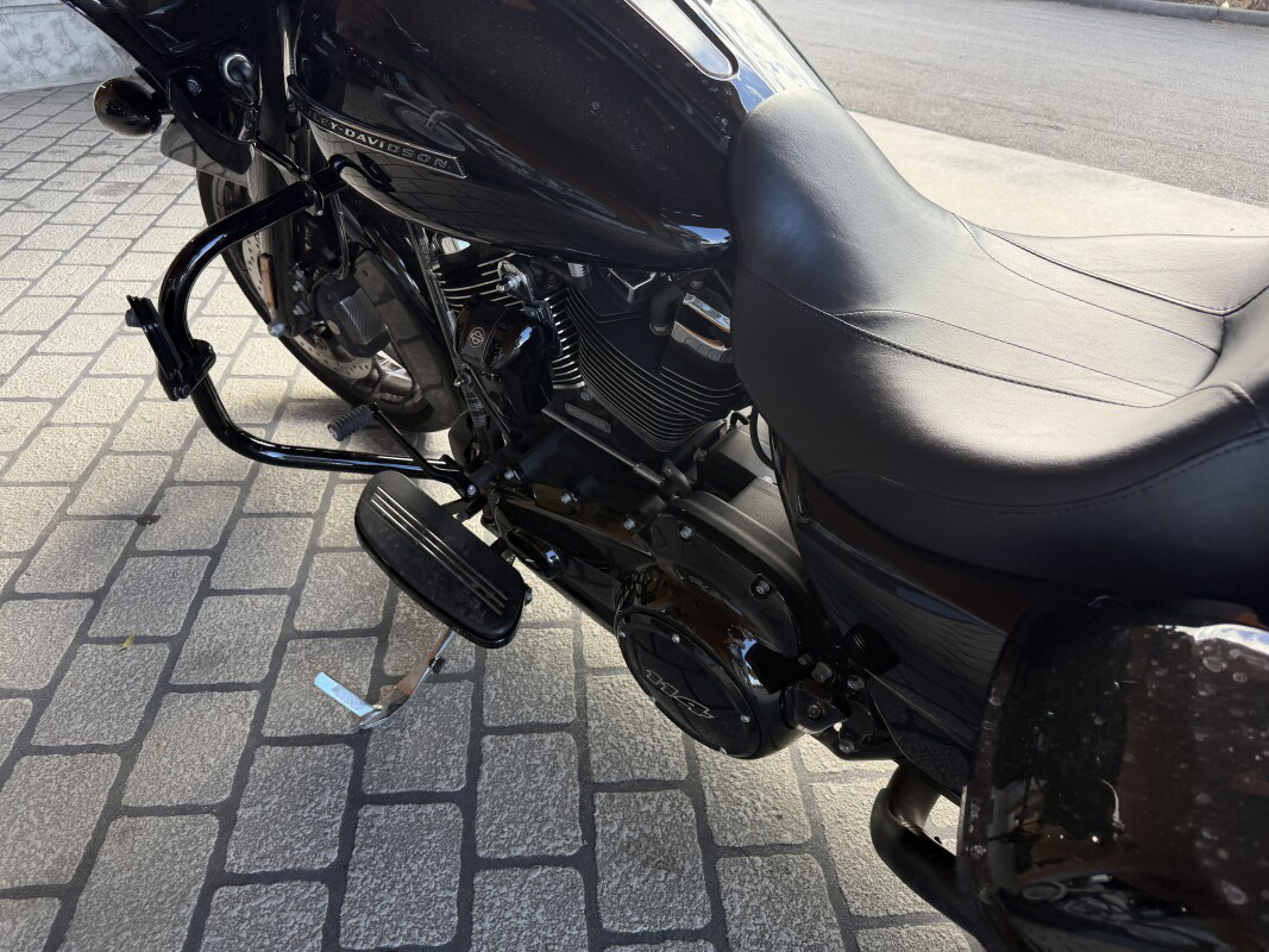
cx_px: 634
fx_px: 880
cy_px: 476
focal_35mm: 24
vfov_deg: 56.8
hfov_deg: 71.6
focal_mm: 6.76
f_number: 1.78
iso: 80
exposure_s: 1/269
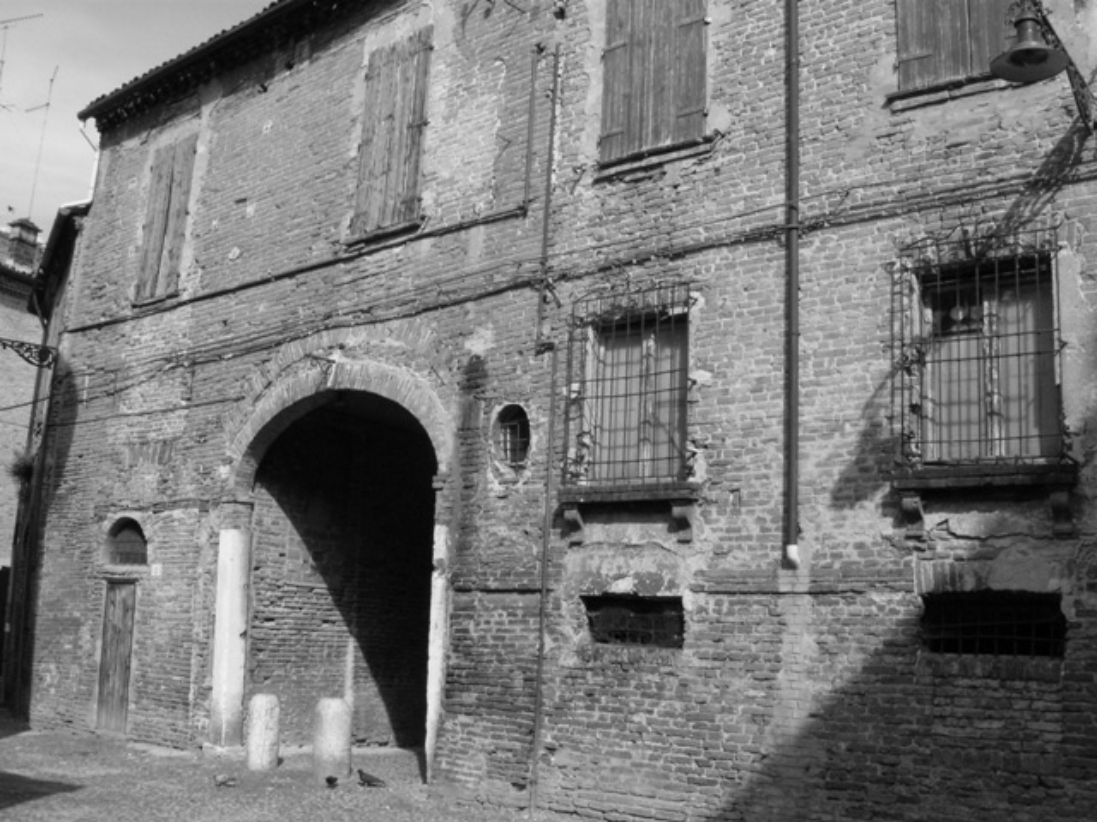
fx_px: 1141
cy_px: 411
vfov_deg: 39.7
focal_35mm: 36
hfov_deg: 51.4
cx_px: 548
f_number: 8.5
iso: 200
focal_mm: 6.4
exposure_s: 1/320
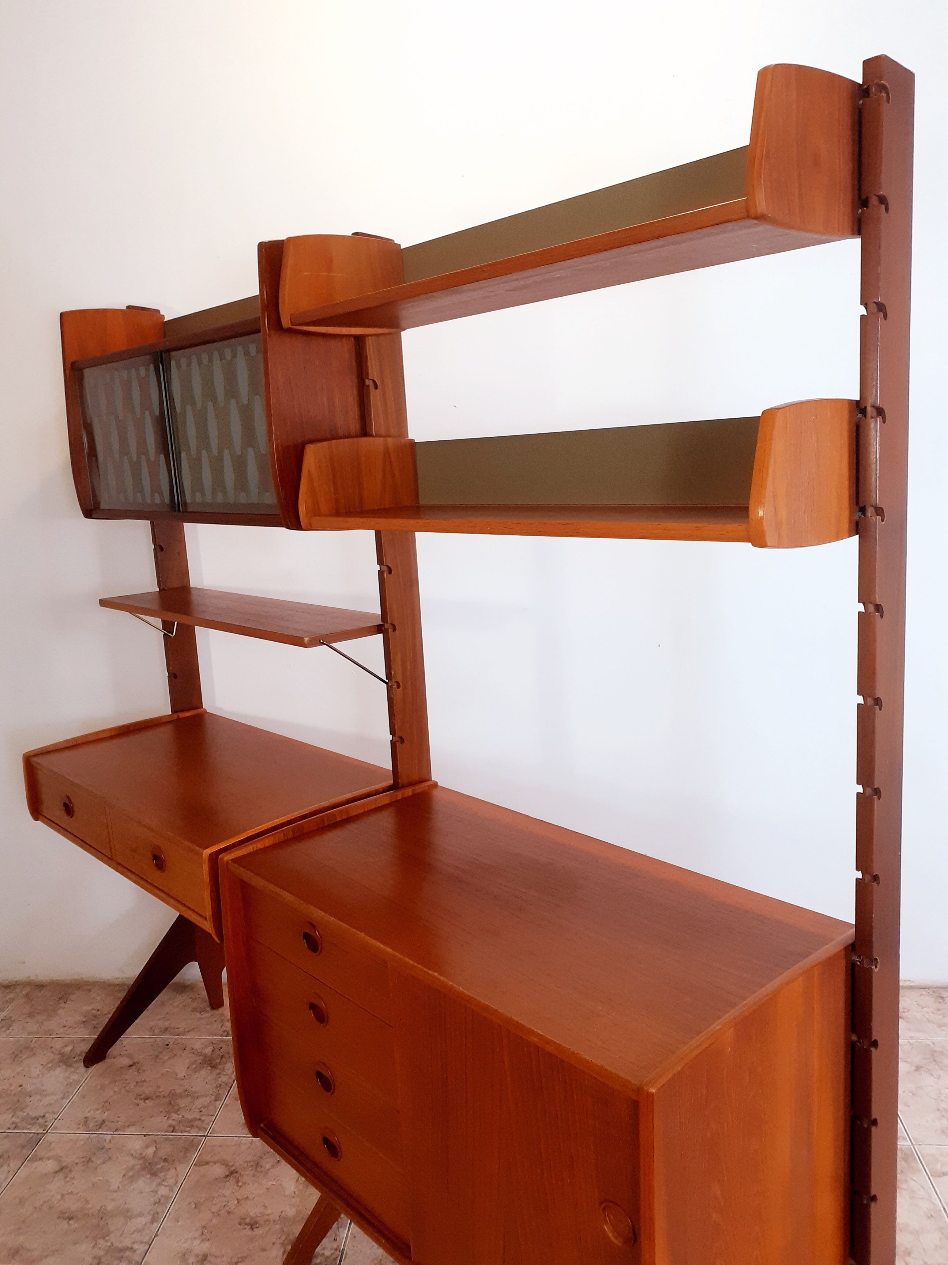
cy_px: 632
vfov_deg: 65.3
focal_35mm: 27
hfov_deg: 51.4
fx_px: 986
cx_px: 474
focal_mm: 3.6
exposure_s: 1/50
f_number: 1.9
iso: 64
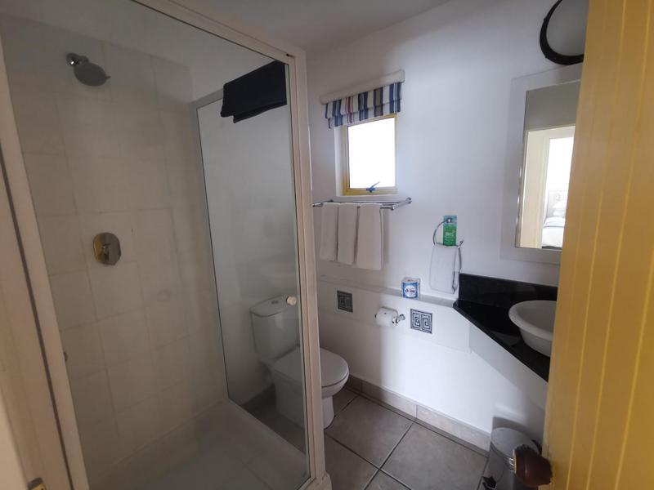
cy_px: 245
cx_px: 327
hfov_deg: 94.5
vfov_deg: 78.1
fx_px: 302
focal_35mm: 16
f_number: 2.2
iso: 400
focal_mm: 2.35
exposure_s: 1/50
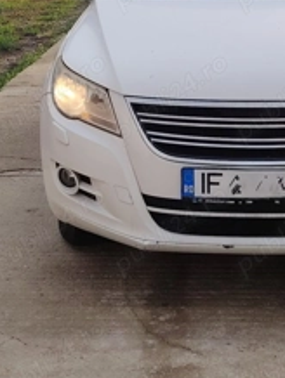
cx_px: 231
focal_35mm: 88
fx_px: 964
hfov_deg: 16.7
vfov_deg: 22.1
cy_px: 127
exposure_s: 1/520
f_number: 1.75
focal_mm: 5.25
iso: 100
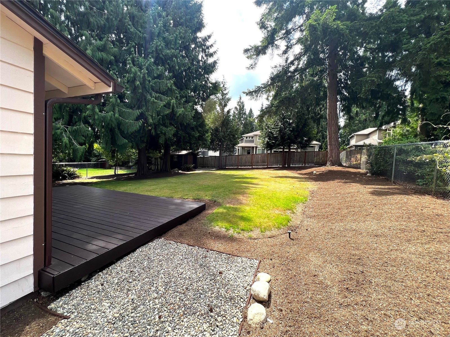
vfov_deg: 89.9
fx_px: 169
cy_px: 168
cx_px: 225
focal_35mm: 13
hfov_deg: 106.2
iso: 32
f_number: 1.8
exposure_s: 1/451
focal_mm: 1.57
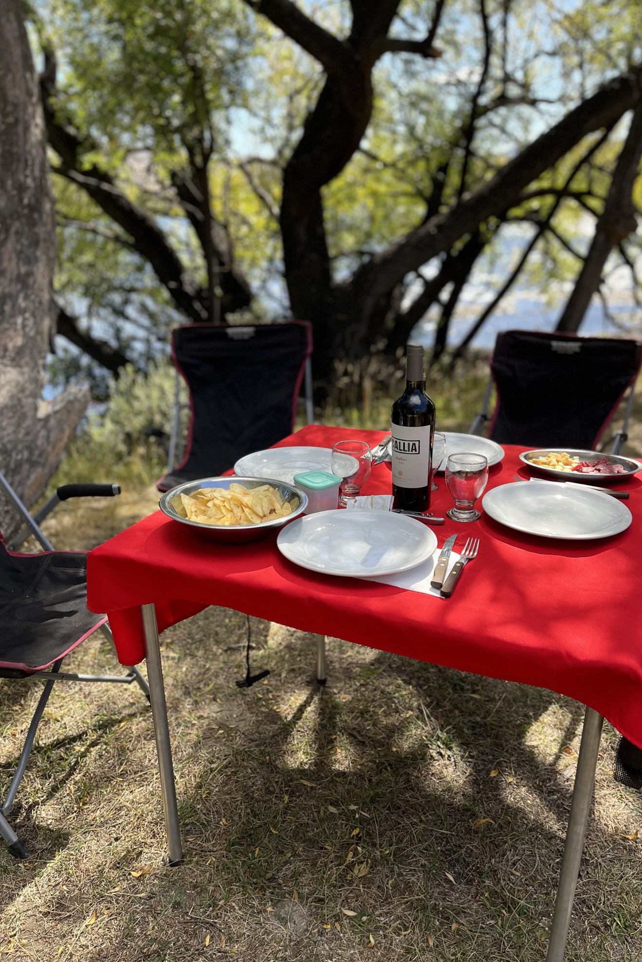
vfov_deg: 65.5
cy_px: 490
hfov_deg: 46.4
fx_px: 749
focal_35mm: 28
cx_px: 347
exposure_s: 1/684
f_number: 1.6
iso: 50
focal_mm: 5.1
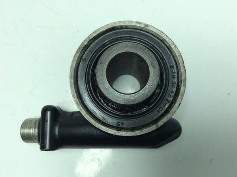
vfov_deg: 44.0
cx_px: 118
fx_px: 219
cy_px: 88
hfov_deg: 56.9
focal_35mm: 32
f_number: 2.4
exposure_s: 1/316
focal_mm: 3.3
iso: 32
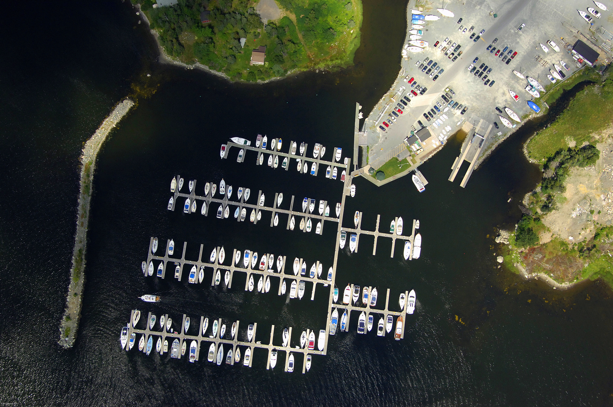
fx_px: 867
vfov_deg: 26.4
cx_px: 306
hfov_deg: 38.9
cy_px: 204
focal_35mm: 51
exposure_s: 1/1000
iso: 400
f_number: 6.3
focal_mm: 34
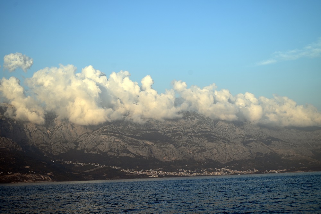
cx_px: 160
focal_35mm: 70
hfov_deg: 28.8
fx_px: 624
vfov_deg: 19.5
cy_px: 107
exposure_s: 1/500
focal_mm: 70
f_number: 4.5
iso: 100
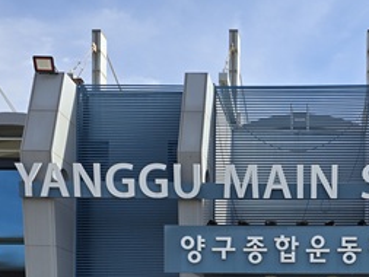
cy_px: 336
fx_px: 629
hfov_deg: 31.7
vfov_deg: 22.8
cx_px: 300
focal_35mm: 59
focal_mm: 6.3
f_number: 1.7
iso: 12
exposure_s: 1/591
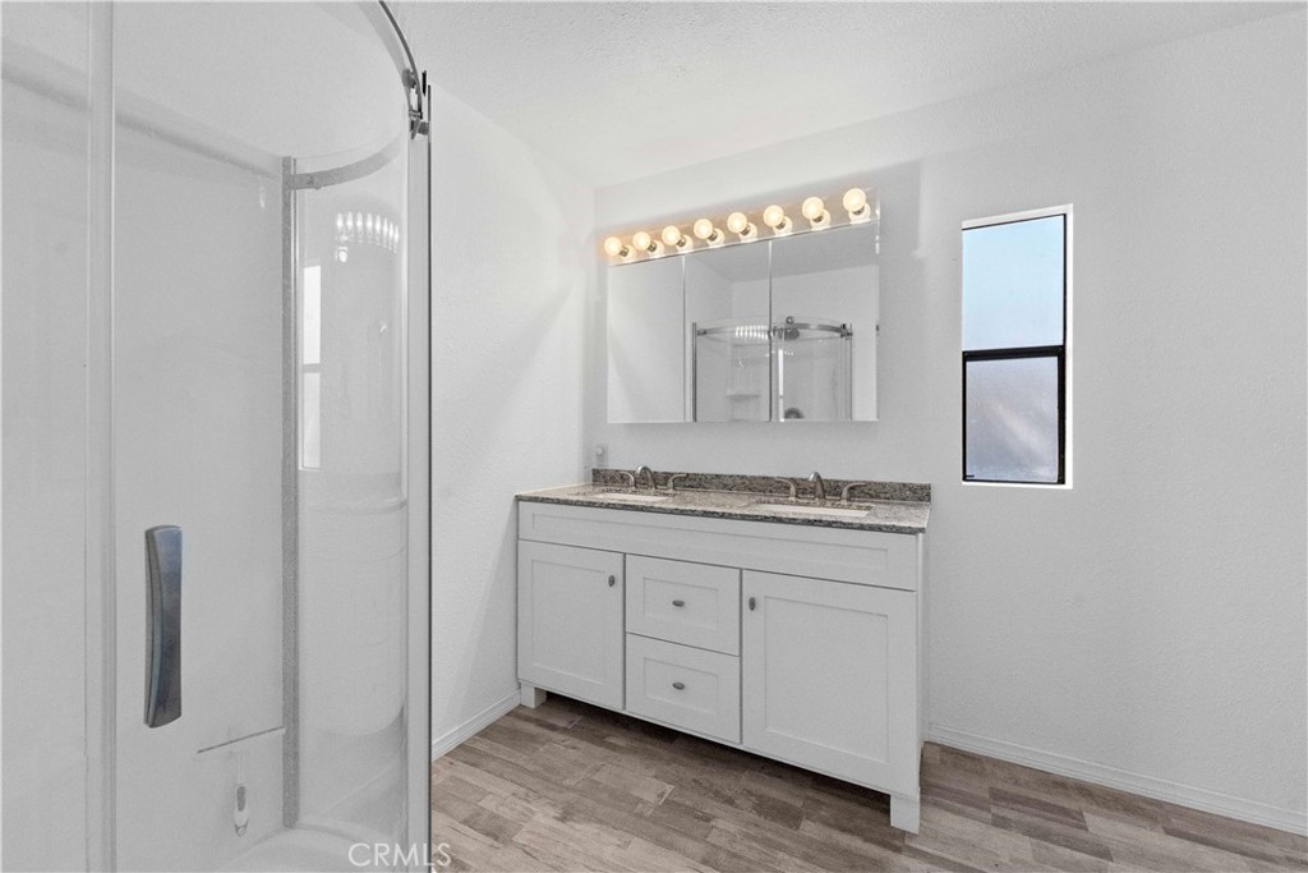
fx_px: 509
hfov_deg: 104.2
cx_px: 654
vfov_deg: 81.2
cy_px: 436
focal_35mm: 14
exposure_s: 1/500
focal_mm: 14
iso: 6400
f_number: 9
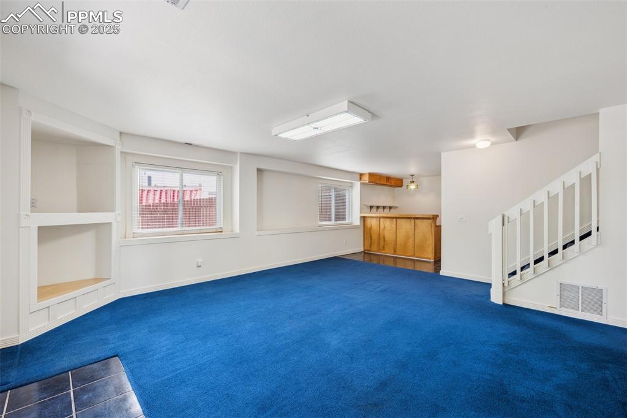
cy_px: 209
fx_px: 261
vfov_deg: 77.3
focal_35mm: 15
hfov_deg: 100.4
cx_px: 314
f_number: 11
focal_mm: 15
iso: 100
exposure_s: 1/1.25
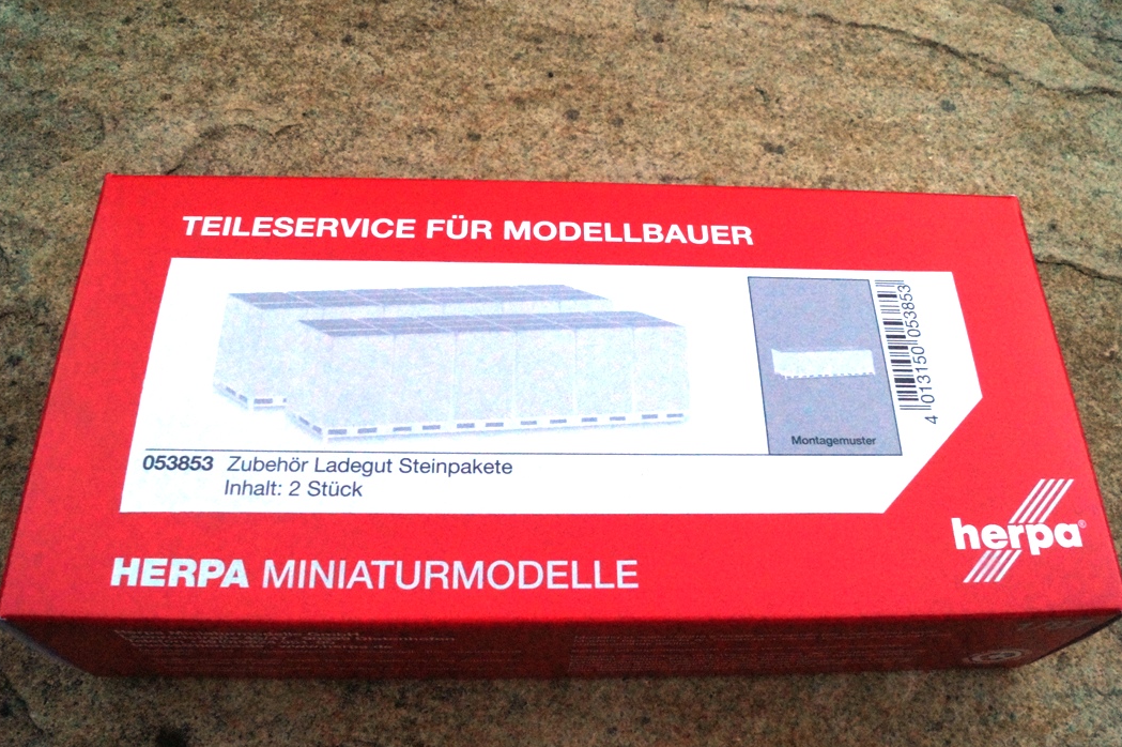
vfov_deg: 39.9
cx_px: 590
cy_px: 372
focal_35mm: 33
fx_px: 1028
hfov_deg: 57.2
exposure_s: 1/60
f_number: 22
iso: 1600
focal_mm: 20
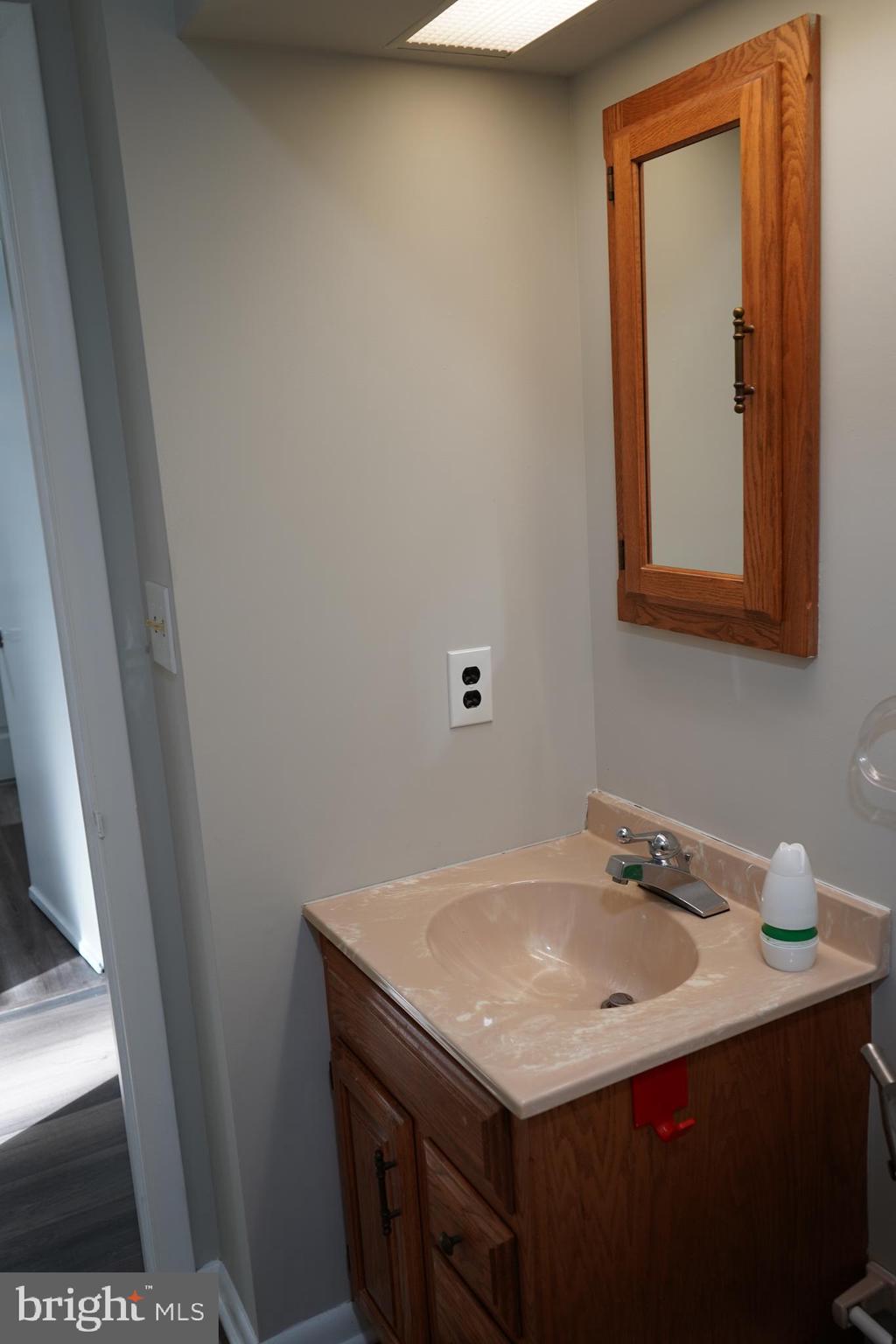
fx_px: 1083
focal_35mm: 29
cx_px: 448
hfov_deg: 45.0
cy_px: 672
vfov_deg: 63.7
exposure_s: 1/30
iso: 250
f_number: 4
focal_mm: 29
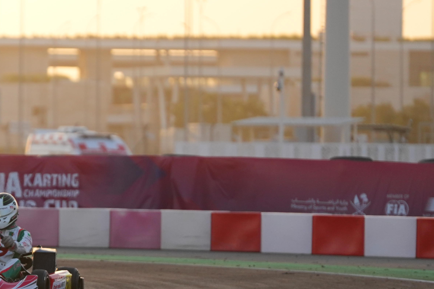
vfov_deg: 2.6
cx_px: -162
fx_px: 6401
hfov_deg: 3.9
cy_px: 239
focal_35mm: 531
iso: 640
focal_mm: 180
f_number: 2.8
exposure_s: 1/4000
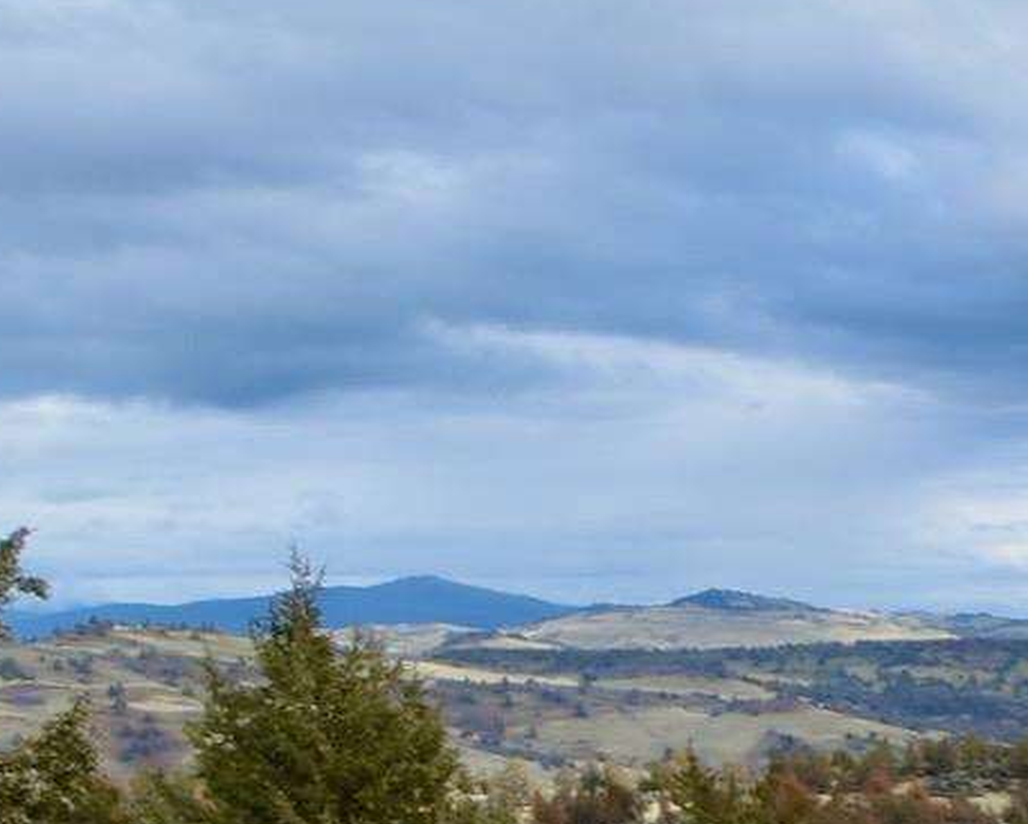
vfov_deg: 18.1
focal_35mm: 77
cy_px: 1167
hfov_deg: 17.1
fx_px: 2344
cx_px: 2130
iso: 100
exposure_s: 1/125
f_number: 8
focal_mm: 10
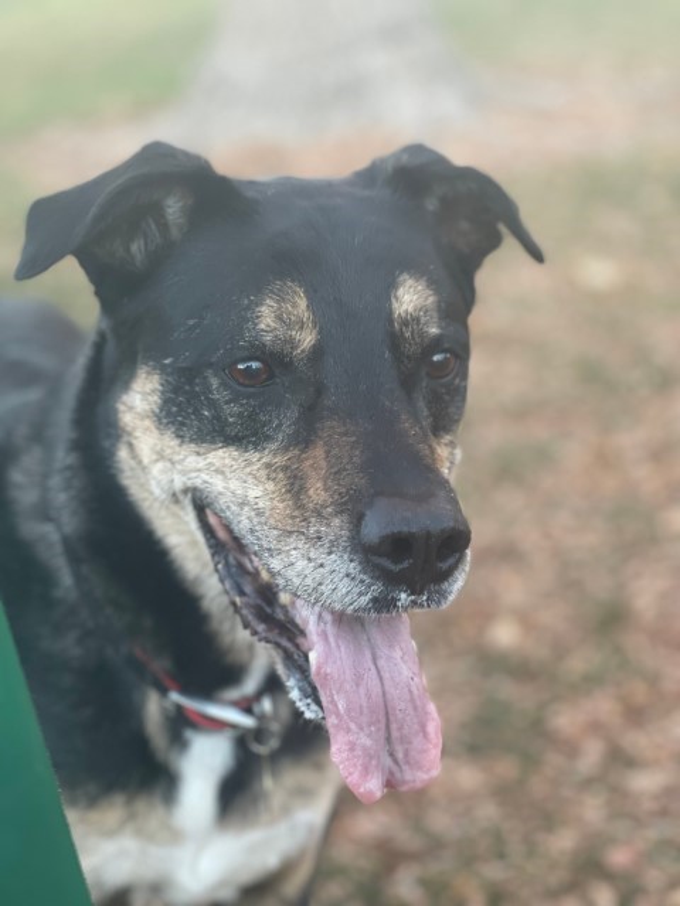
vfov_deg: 30.3
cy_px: 453
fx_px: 1676
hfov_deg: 22.9
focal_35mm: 64
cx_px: 340
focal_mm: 7.5
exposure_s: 1/121
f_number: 2.2
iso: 160
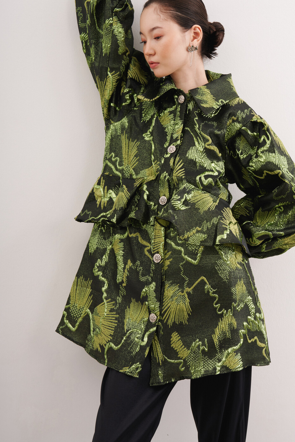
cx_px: 182
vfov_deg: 23.6
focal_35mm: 86
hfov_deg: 15.9
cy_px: 172
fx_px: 1057
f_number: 11
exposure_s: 1/160
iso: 400
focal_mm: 67
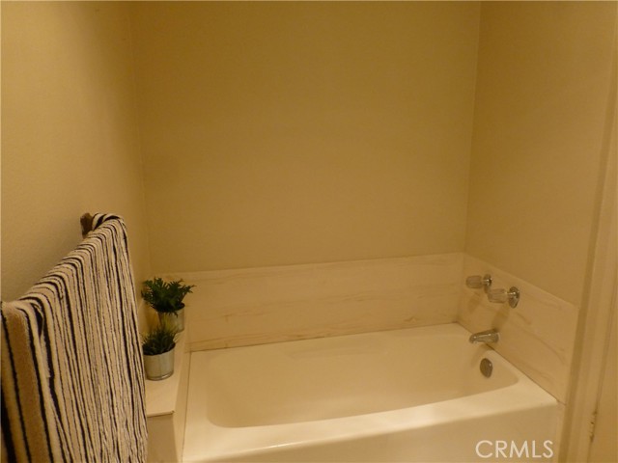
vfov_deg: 56.8
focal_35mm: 24
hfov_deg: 71.6
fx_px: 428
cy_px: 232
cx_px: 309
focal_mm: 4.3
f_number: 3.3
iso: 250
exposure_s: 1/60
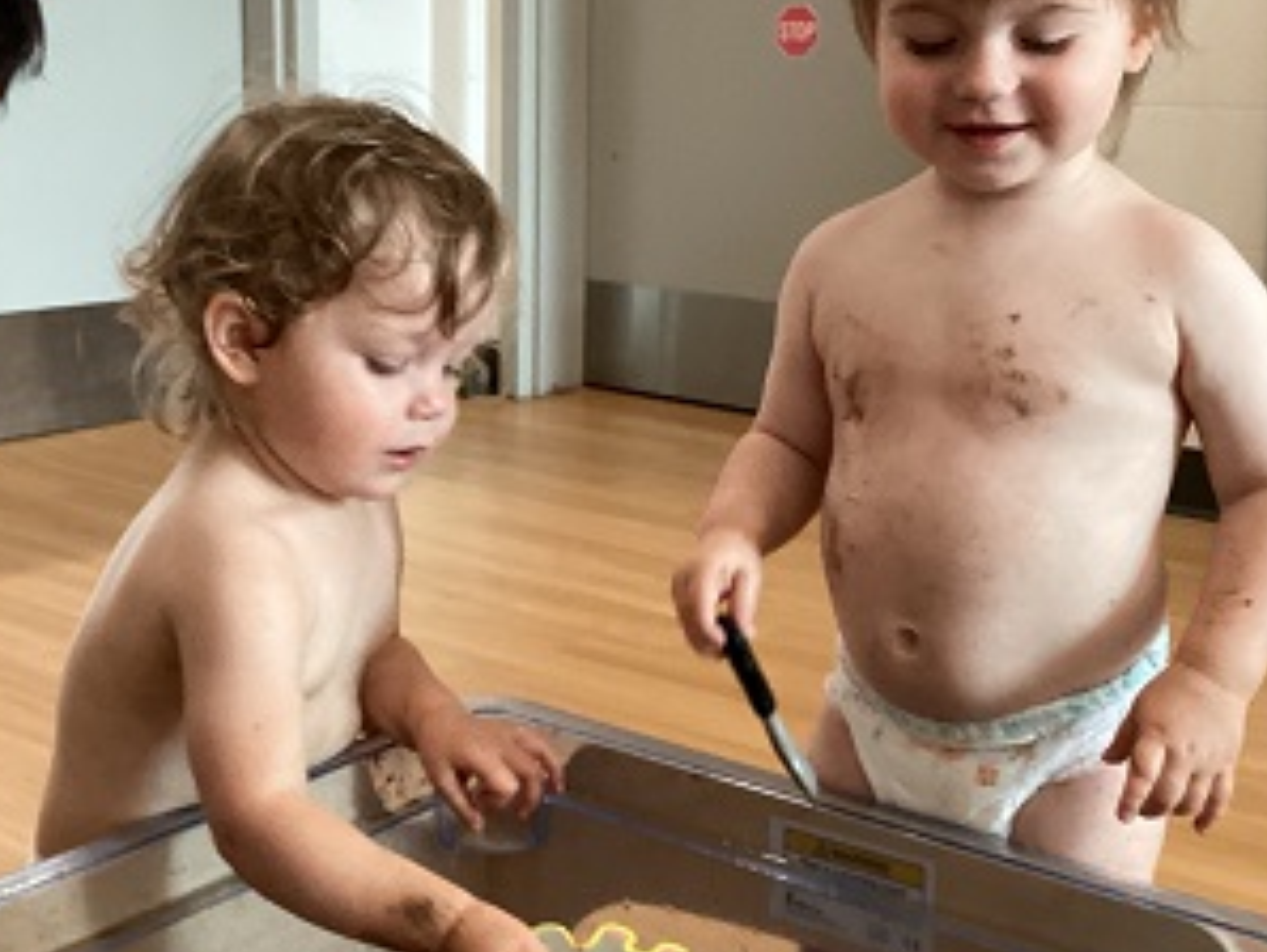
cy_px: 419
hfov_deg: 36.8
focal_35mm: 52
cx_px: 591
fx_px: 1905
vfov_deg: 28.0
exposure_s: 1/60
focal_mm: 3.3
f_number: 2.4
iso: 200
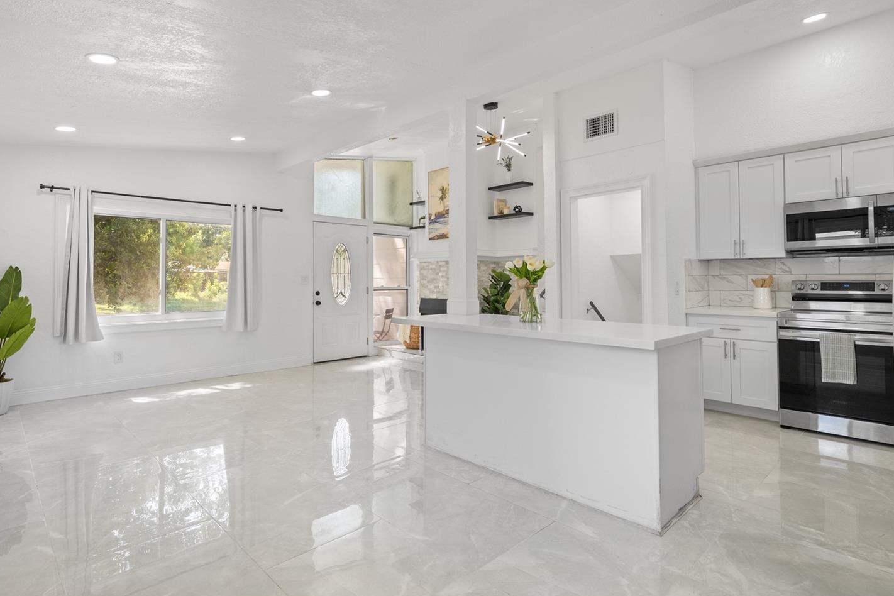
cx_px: 448
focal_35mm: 18
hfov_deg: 90.0
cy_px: 276
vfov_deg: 67.3
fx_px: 447
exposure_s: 1/50
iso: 640
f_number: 8
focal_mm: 16
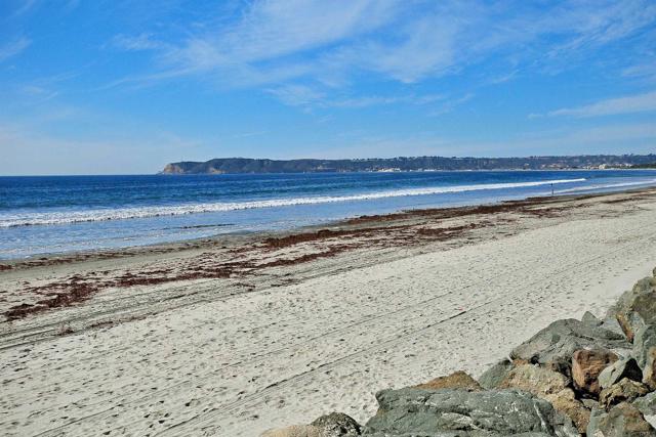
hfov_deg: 53.1
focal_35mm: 36
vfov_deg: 36.9
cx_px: 328
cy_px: 218
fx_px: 656
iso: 560
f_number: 8
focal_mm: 24
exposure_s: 1/2000
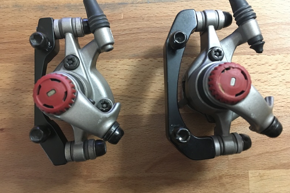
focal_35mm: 31
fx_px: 250
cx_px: 148
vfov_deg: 42.3
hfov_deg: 60.3
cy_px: 86
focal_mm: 4.15
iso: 400
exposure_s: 1/15
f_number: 2.2
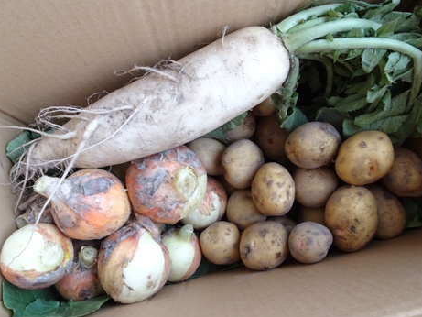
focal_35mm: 25
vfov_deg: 54.9
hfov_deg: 69.4
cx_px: 216
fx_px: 305
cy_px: 158
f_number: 3.5
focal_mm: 4.1
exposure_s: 1/30
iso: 800
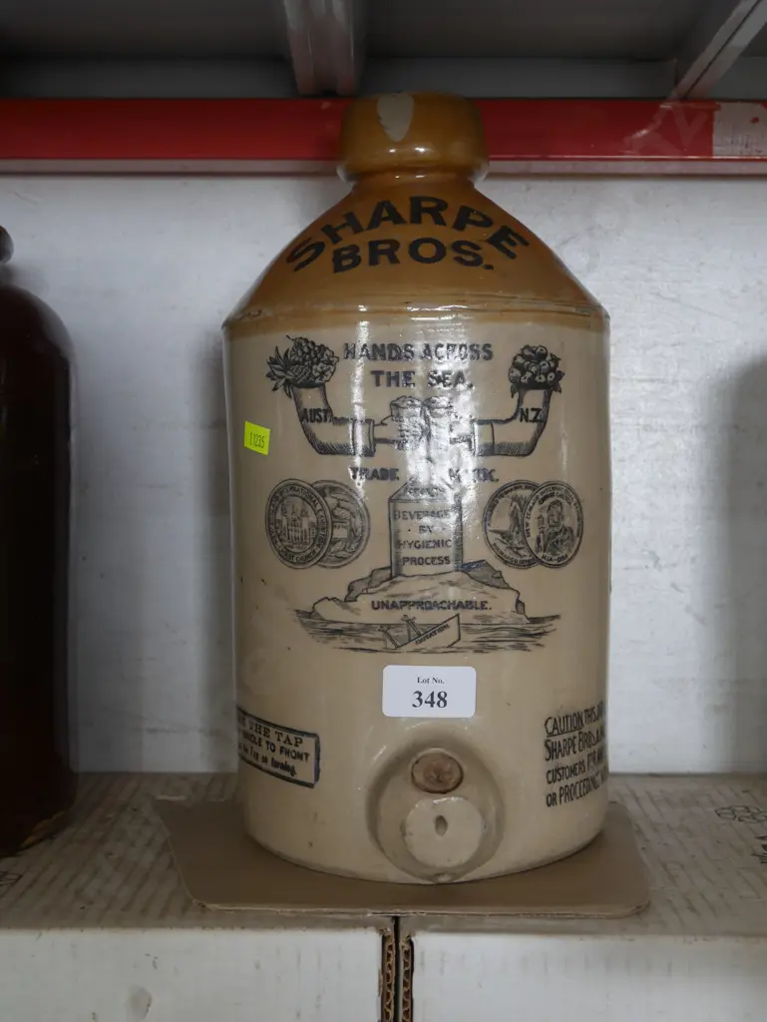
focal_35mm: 42
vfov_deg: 44.8
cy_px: 511
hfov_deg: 34.4
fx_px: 1240
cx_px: 384
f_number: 4.6
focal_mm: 21
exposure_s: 1/60
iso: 640
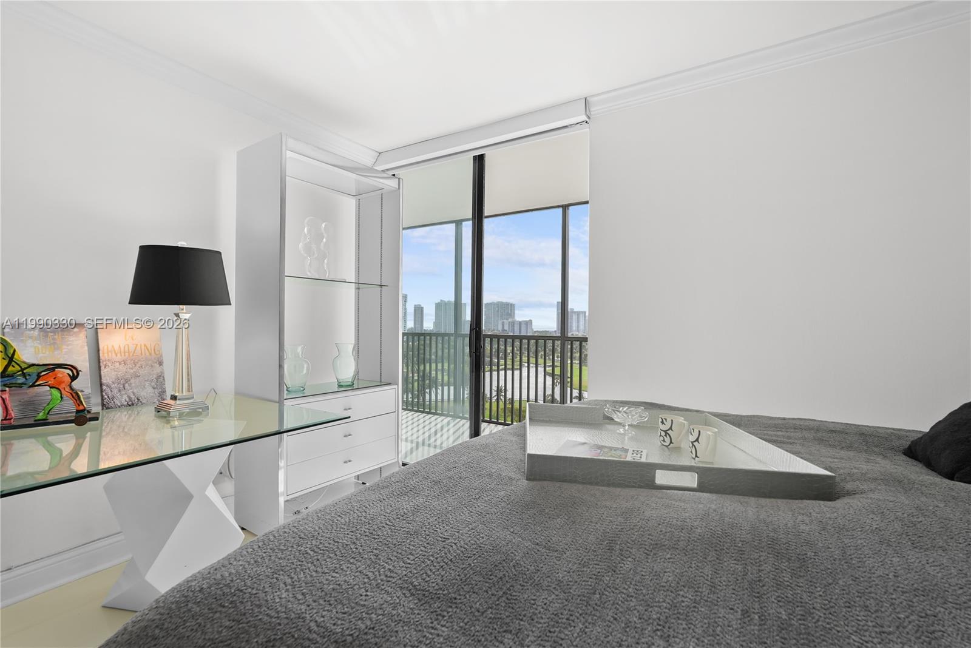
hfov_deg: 96.7
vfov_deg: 73.8
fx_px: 432
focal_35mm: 16
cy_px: 324
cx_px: 486
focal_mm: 16
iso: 320
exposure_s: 1/80
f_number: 7.1
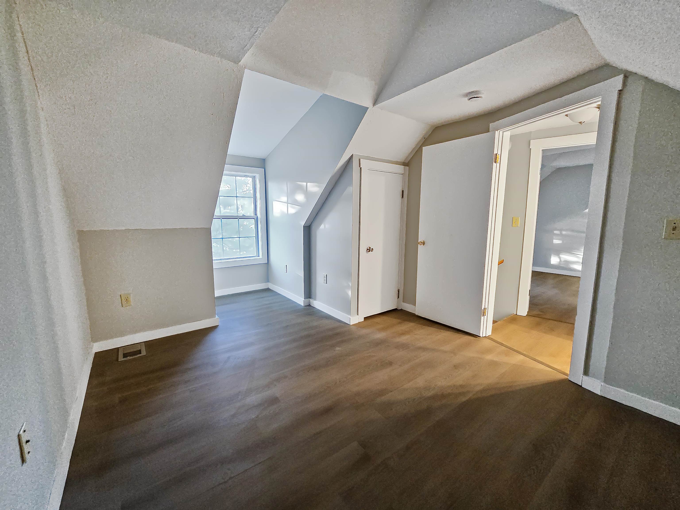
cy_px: 255
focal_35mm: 13
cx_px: 340
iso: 800
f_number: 2.2
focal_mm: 2.2
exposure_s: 1/60
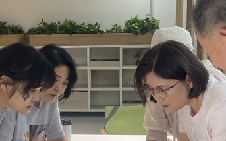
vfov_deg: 15.7
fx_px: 511
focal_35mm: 83
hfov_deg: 24.6
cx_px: 54
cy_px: 77
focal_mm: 5.1
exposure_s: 1/60
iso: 64
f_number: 1.6
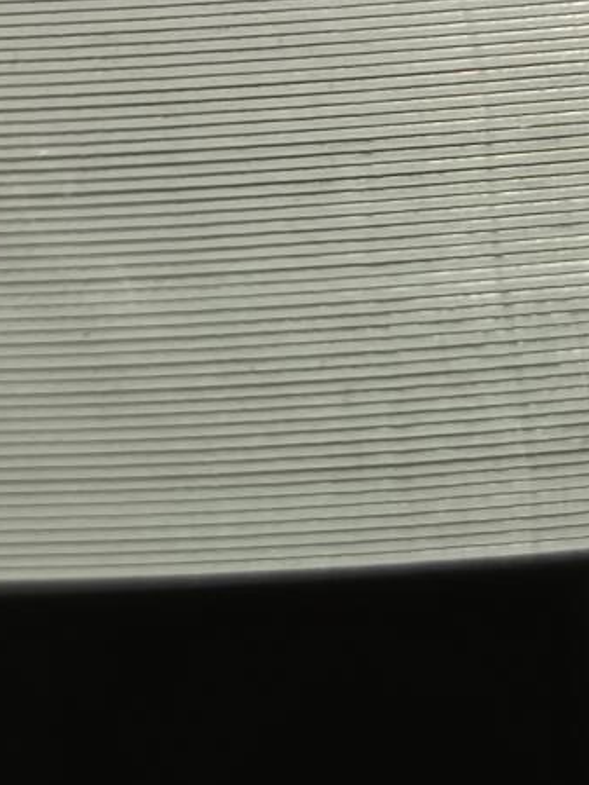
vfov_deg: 19.2
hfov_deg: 15.3
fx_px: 2176
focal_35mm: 96
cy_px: -176
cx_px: 458
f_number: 1.7
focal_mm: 5.31
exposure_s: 1/50
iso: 1030
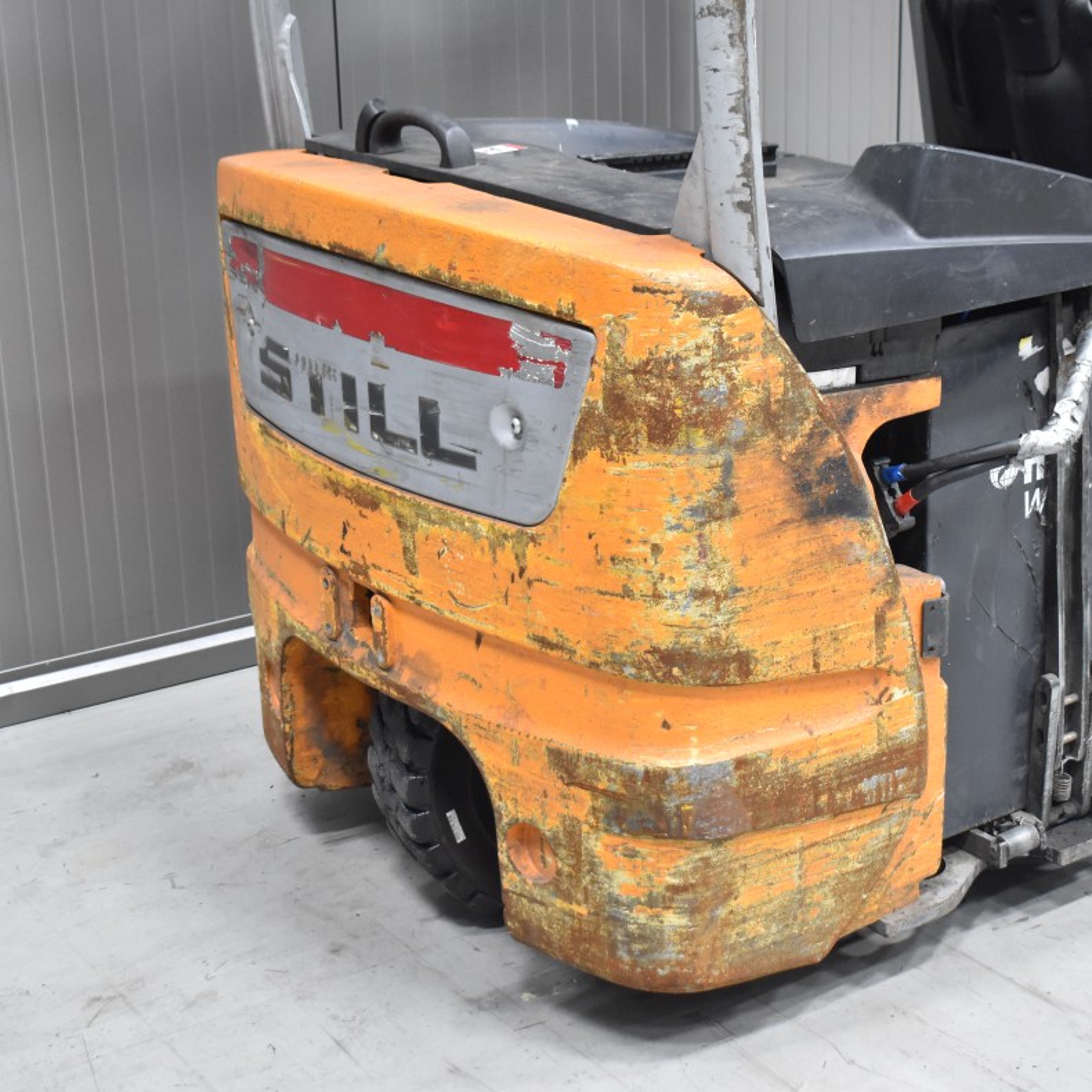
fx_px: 2213
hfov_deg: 27.7
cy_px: 550
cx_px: 629
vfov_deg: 27.7
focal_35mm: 62
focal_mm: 32
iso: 1600
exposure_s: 1/30
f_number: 4.5
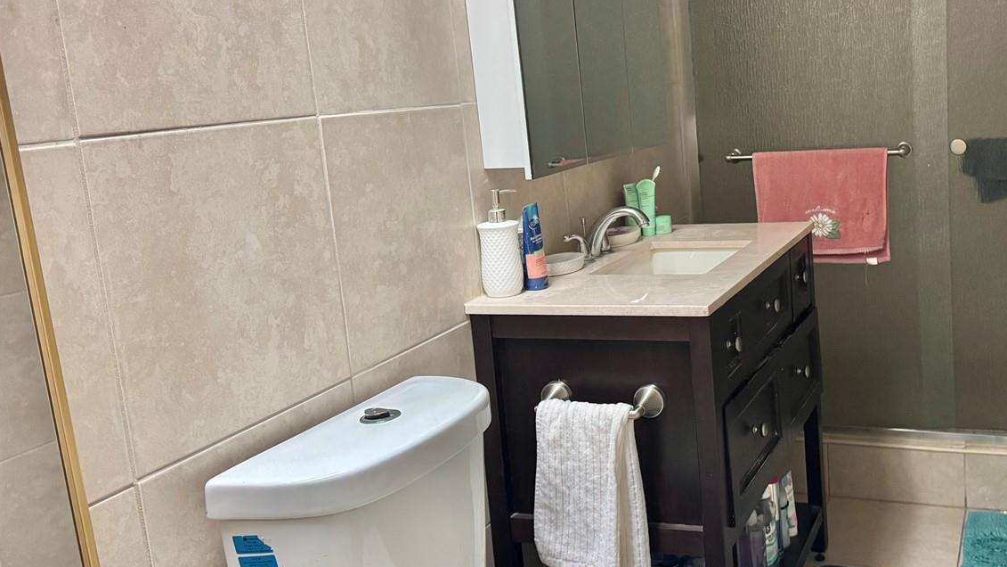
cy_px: 238
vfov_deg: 31.9
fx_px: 988
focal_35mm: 37
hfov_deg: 52.5
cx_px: 706
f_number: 1.78
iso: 500
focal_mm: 6.76
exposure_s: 1/60
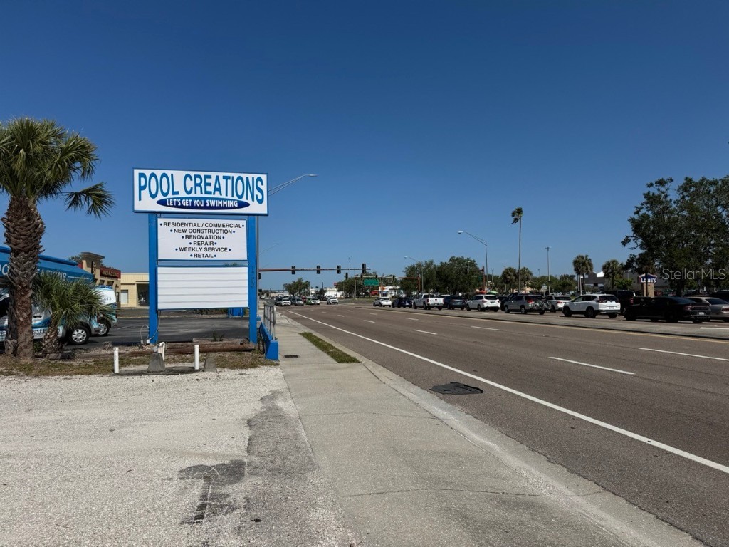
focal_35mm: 24
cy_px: 274
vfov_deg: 56.8
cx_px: 364
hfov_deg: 71.6
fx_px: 505
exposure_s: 1/12346
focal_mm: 6.76
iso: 80
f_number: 1.78
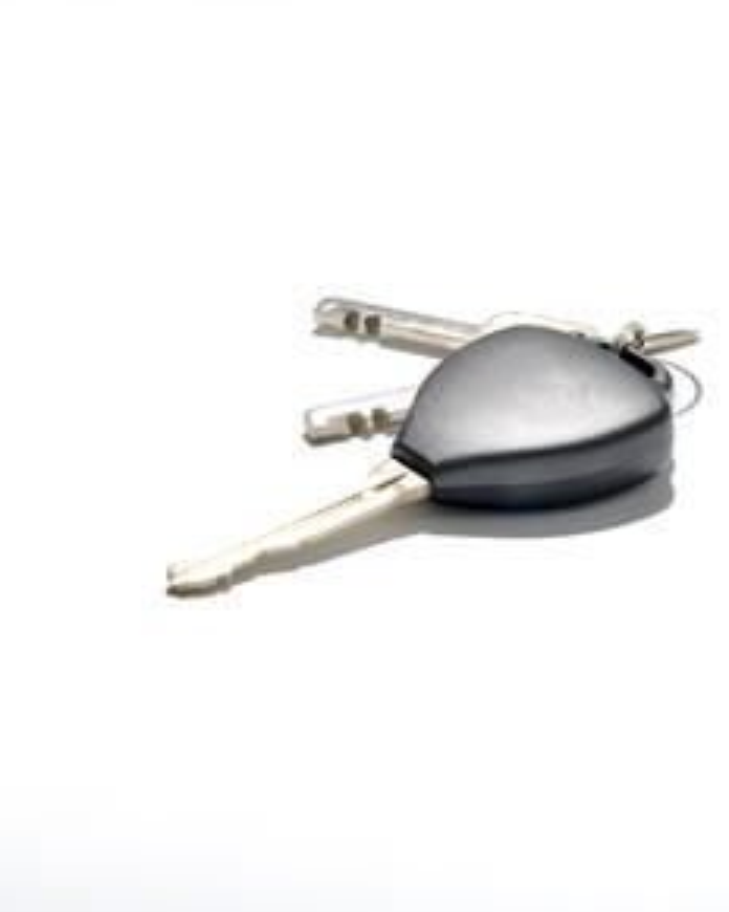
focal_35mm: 109
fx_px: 2940
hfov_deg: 14.1
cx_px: 446
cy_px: 450
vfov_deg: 17.6
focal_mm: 50
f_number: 9
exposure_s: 1/200
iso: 100
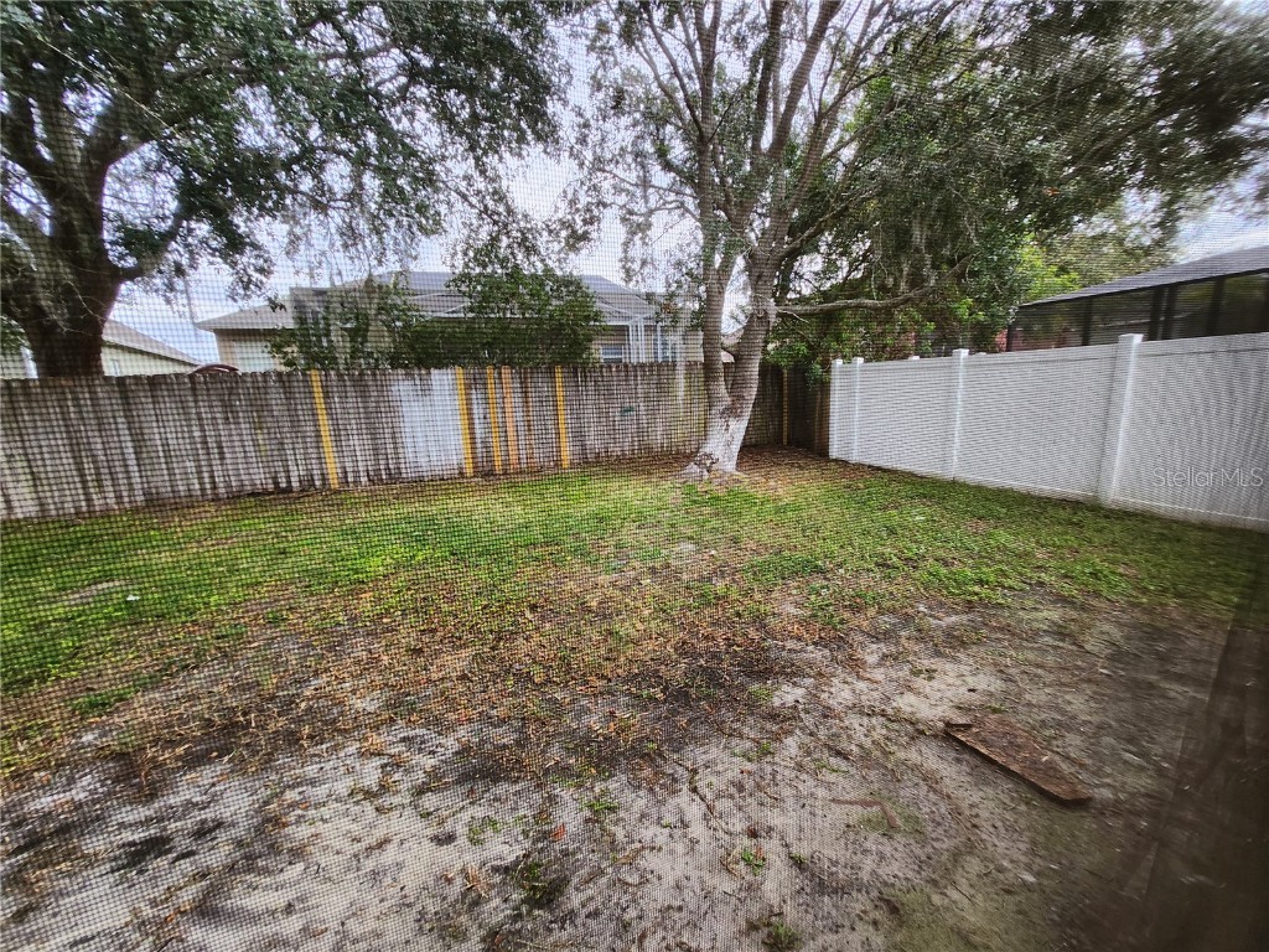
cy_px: 476
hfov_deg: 106.2
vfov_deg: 89.9
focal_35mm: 13
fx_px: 477
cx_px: 634
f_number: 2.2
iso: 80
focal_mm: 1.74
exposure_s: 1/60
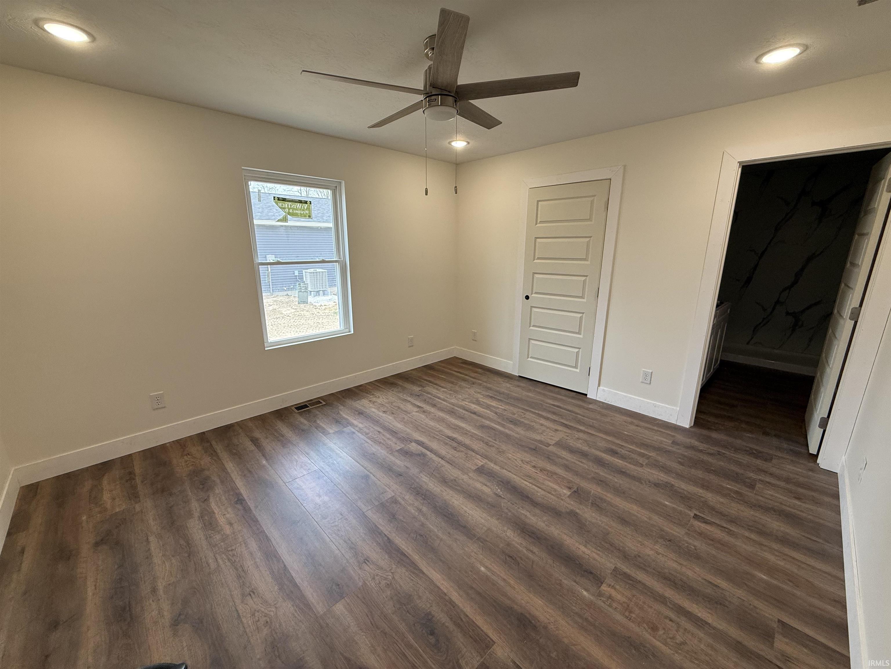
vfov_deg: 85.7
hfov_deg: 102.1
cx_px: 446
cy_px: 334
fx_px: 360
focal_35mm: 14
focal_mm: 2.22
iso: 100
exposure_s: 1/120
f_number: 2.2
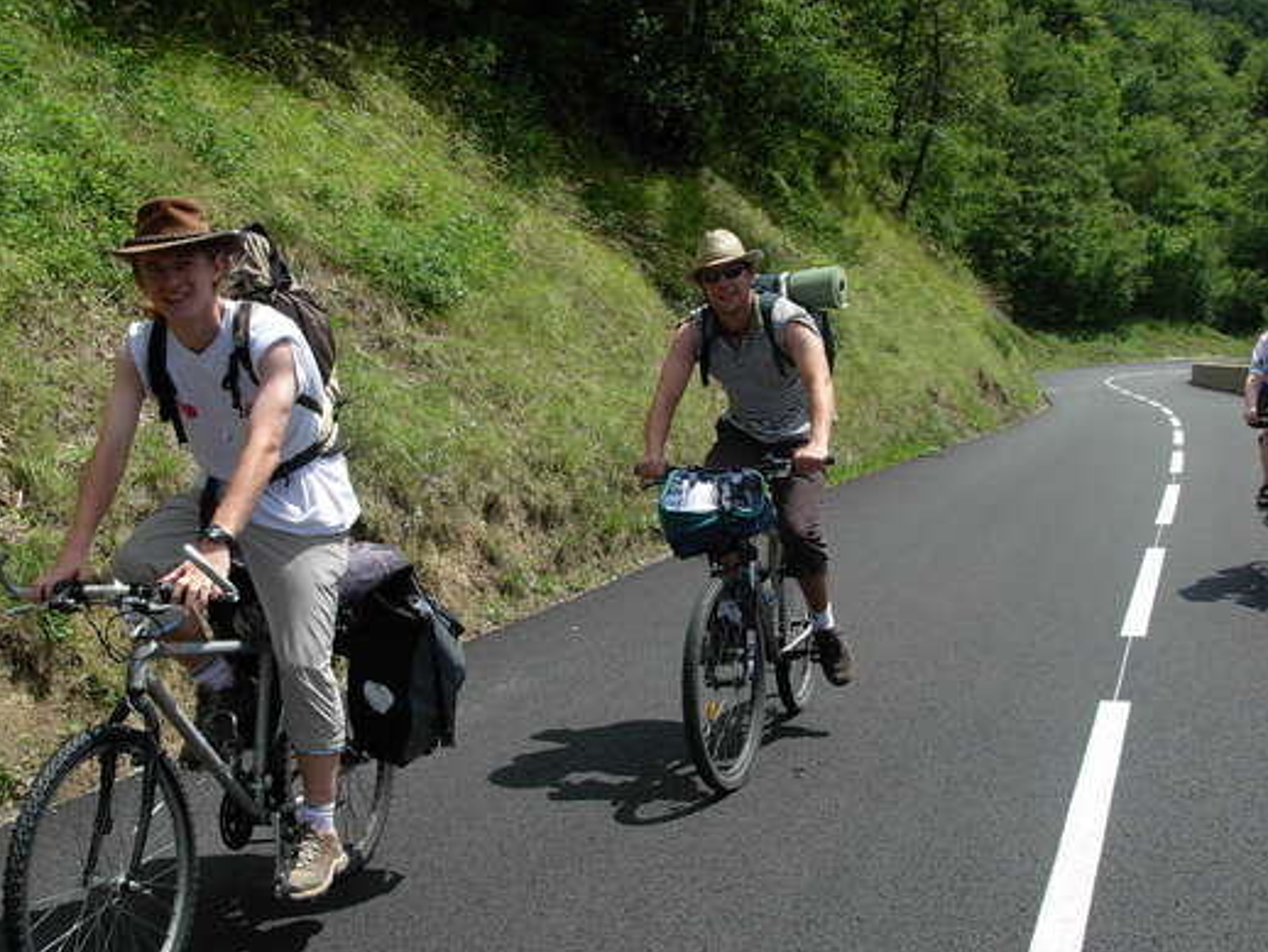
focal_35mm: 44
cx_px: 556
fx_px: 1612
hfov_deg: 42.8
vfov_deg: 32.9
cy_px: 467
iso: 79
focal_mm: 6.3
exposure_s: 1/470
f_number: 4.9
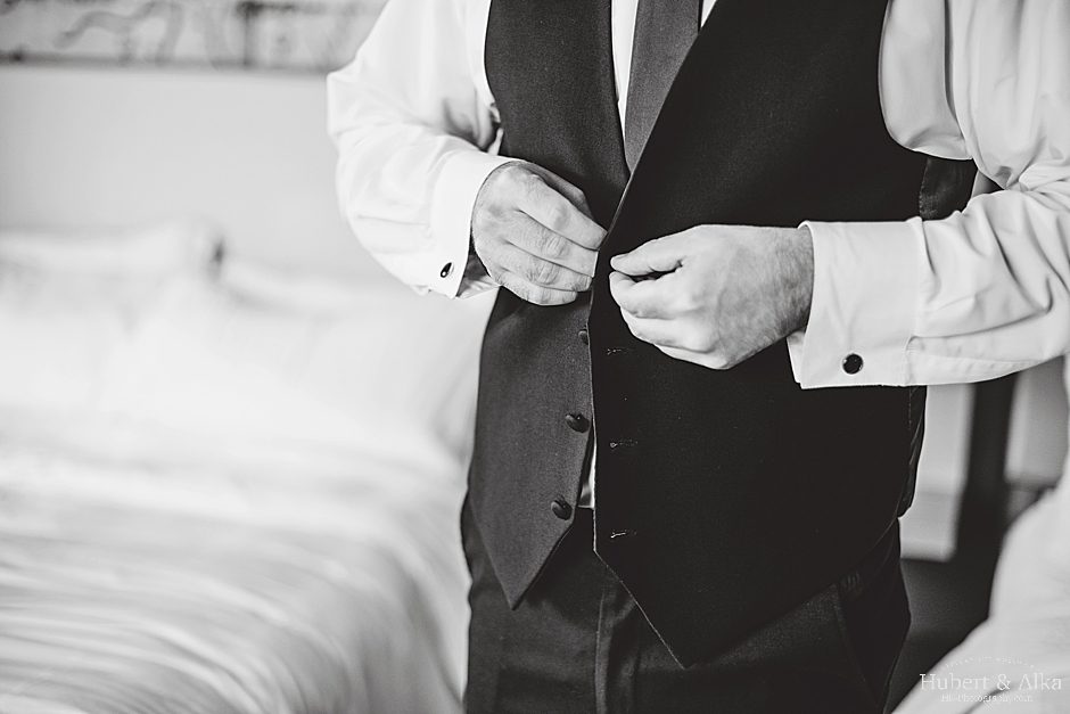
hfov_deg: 39.6
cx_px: 535
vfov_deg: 27.0
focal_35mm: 50
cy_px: 357
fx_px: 1486
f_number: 1.8
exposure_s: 1/400
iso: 640
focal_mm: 50
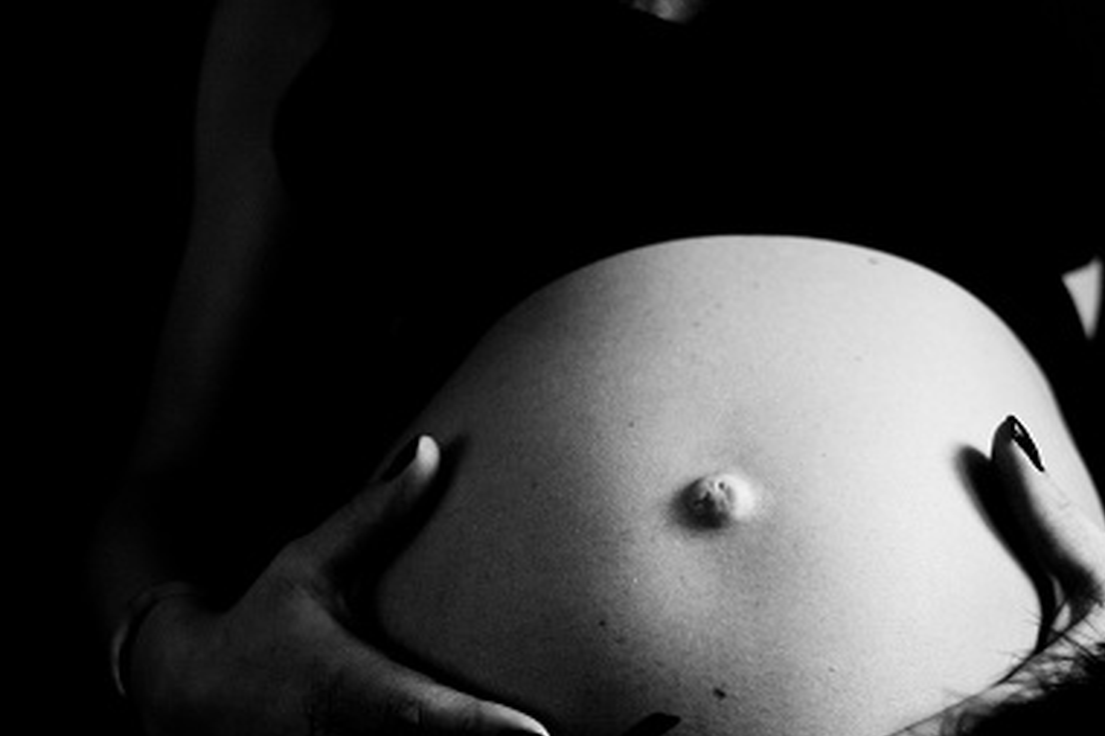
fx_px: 2424
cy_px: 479
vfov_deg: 17.2
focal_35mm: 79
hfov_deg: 25.6
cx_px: 651
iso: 1000
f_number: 2.2
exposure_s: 1/80
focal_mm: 50
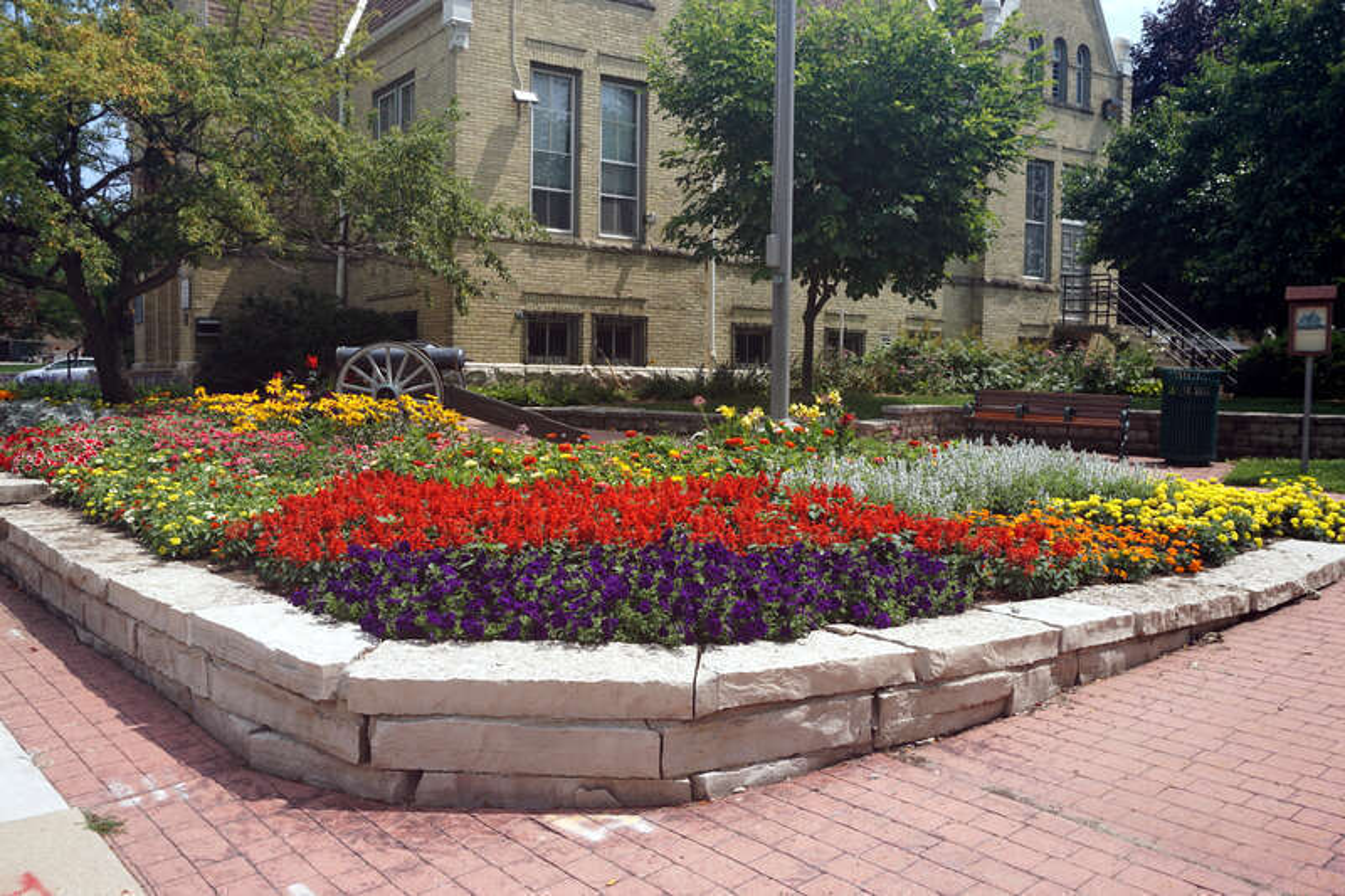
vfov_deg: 43.6
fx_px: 1121
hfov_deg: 61.9
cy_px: 448
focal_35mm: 30
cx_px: 672
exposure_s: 1/160
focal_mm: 20
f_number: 9
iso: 100
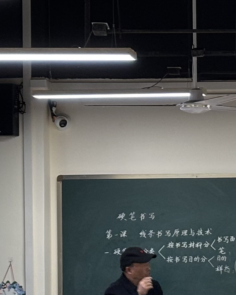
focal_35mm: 218
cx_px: 327
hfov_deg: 7.0
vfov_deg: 8.8
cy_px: 249
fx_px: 1904
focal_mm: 5.96
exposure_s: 1/50
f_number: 1.6
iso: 50
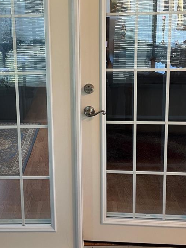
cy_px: 70
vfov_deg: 40.3
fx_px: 329
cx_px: 68
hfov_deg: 31.4
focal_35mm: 46
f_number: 1.6
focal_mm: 5.1
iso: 100
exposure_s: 1/60
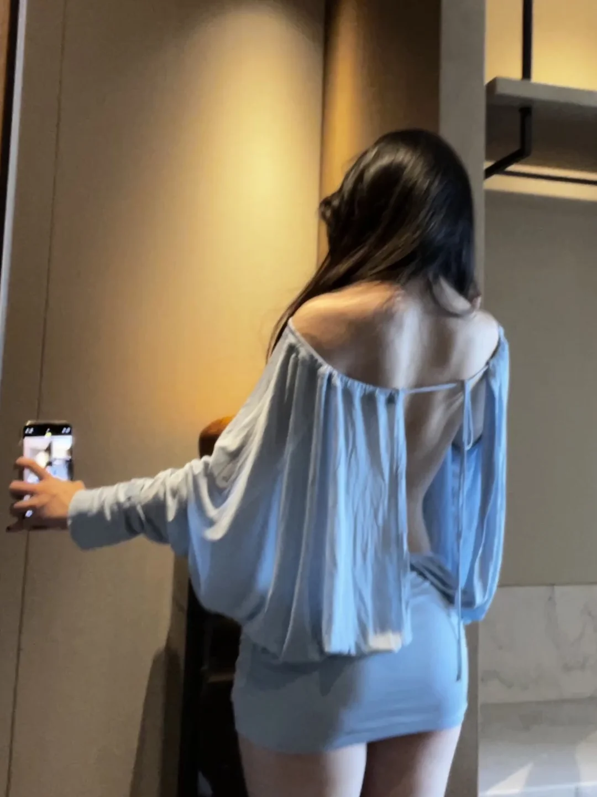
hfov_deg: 46.8
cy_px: 398
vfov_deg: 60.0
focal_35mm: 30
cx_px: 298
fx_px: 690
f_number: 2.2
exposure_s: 1/40
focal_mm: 2.71
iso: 400
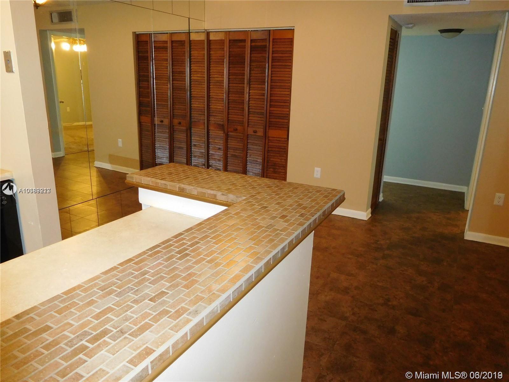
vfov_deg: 54.9
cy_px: 191
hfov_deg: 69.4
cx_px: 254
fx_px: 368
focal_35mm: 25
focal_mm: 4.5
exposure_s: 1/30
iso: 450
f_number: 3.4
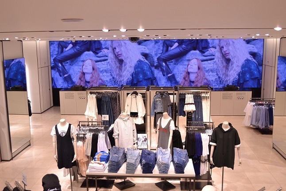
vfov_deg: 36.9
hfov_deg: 53.1
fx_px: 286
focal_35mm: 36
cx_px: 143
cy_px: 96
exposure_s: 1/30
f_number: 4.5
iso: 100
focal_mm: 24
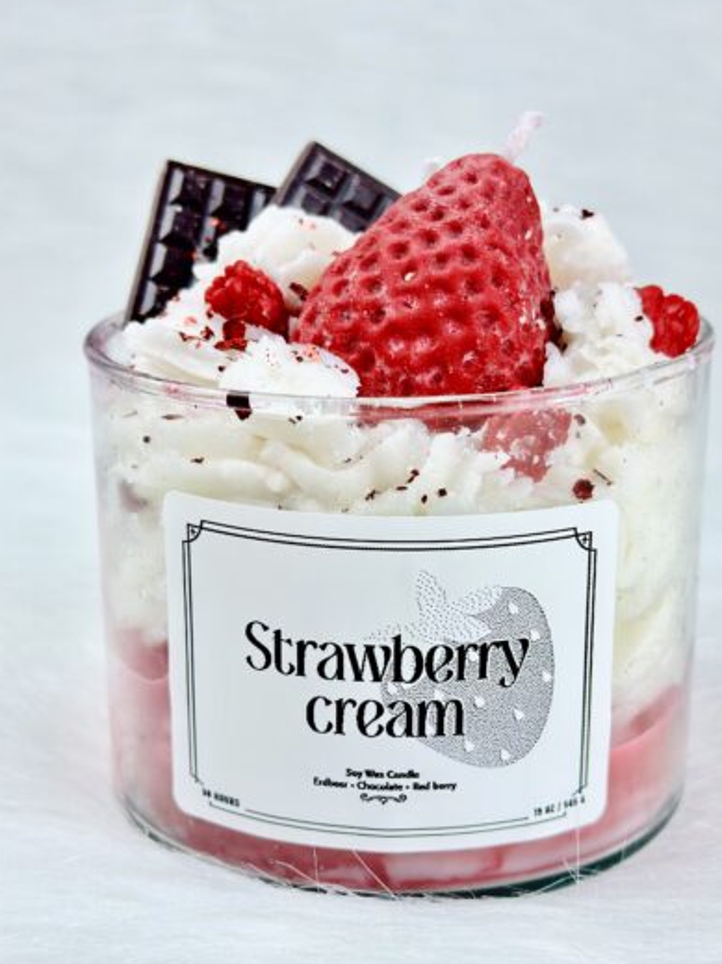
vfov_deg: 36.2
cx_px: 388
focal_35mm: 53
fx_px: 1475
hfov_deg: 27.5
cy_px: 510
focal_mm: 6.86
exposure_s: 1/100
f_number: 1.78
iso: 160
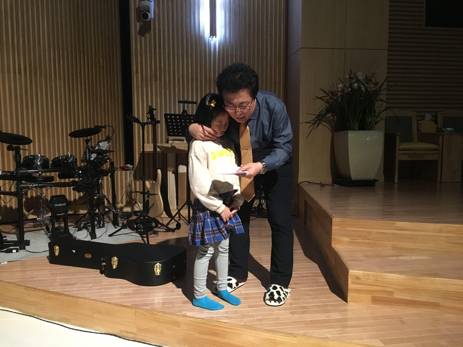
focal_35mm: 29
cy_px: 174
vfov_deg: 48.2
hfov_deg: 61.7
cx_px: 232
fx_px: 388
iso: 200
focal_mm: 4.15
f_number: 2.2
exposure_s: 1/15
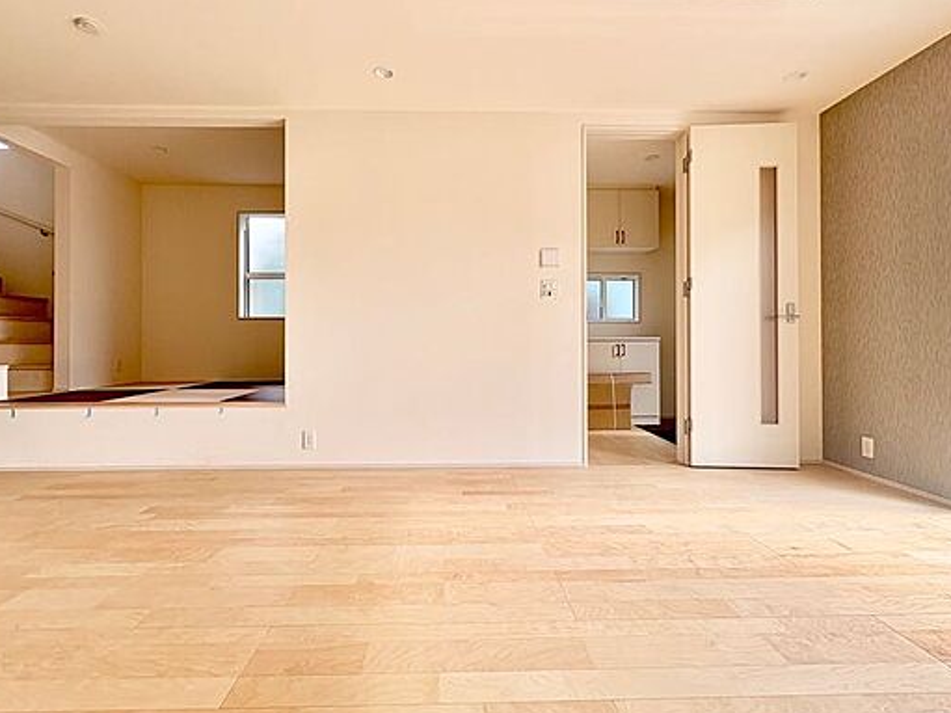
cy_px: 338
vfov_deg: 74.7
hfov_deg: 91.0
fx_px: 467
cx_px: 463
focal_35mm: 17
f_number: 2.2
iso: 40
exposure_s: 1/165
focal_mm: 2.22
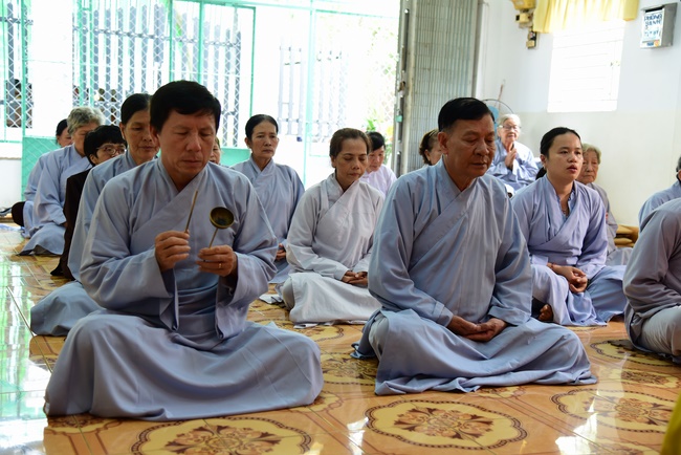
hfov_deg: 39.6
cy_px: 228
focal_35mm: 50
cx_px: 340
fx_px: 946
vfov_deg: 27.0
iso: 1000
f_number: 4
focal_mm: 50
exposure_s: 1/60
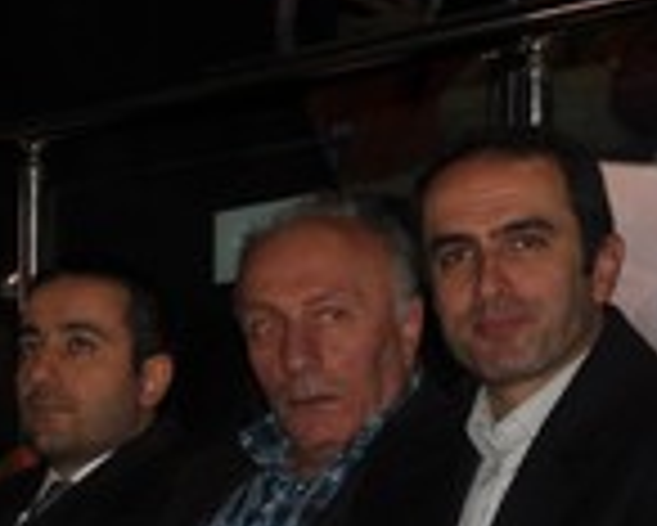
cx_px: 166
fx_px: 4816
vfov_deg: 6.2
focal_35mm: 248
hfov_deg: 7.8
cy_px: 627
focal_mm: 55
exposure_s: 1/60
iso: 200
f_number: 5.3
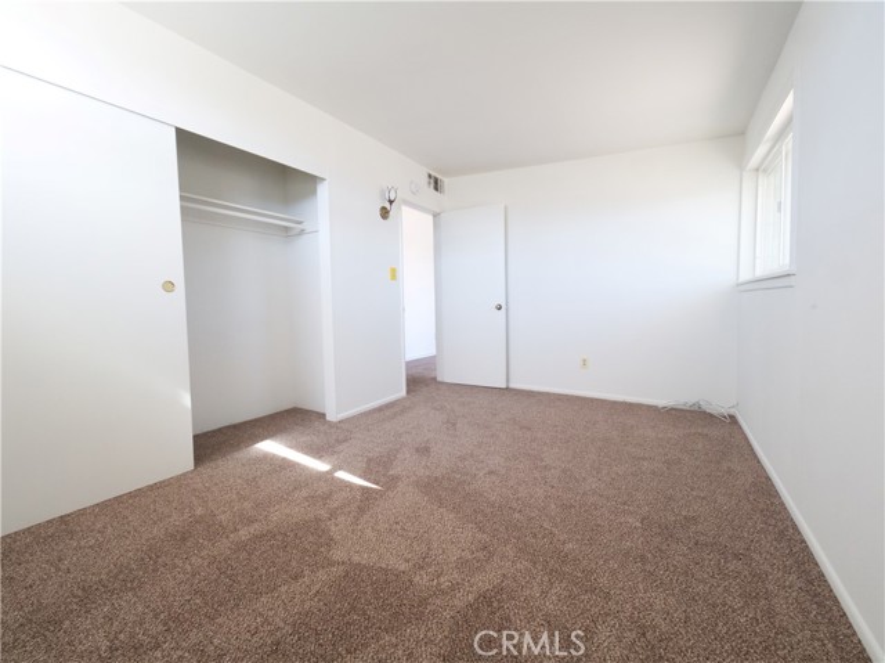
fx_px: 358
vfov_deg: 85.6
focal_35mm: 14
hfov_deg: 102.1
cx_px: 442
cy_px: 332
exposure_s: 1/25
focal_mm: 7
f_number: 10
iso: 1600
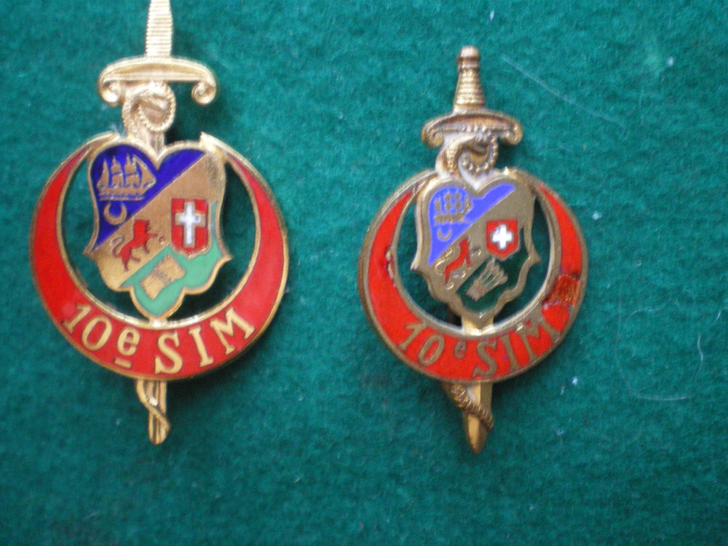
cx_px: 364
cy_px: 273
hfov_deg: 49.0
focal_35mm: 38
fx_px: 799
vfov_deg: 37.7
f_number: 3.1
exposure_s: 1/6
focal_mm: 6.3
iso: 400
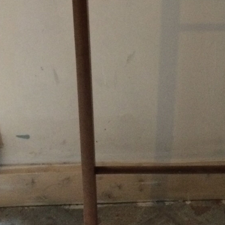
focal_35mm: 75
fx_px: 552
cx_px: 168
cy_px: 40
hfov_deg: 22.8
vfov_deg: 22.7
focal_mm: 4.15
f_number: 2.2
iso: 640
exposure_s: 1/17
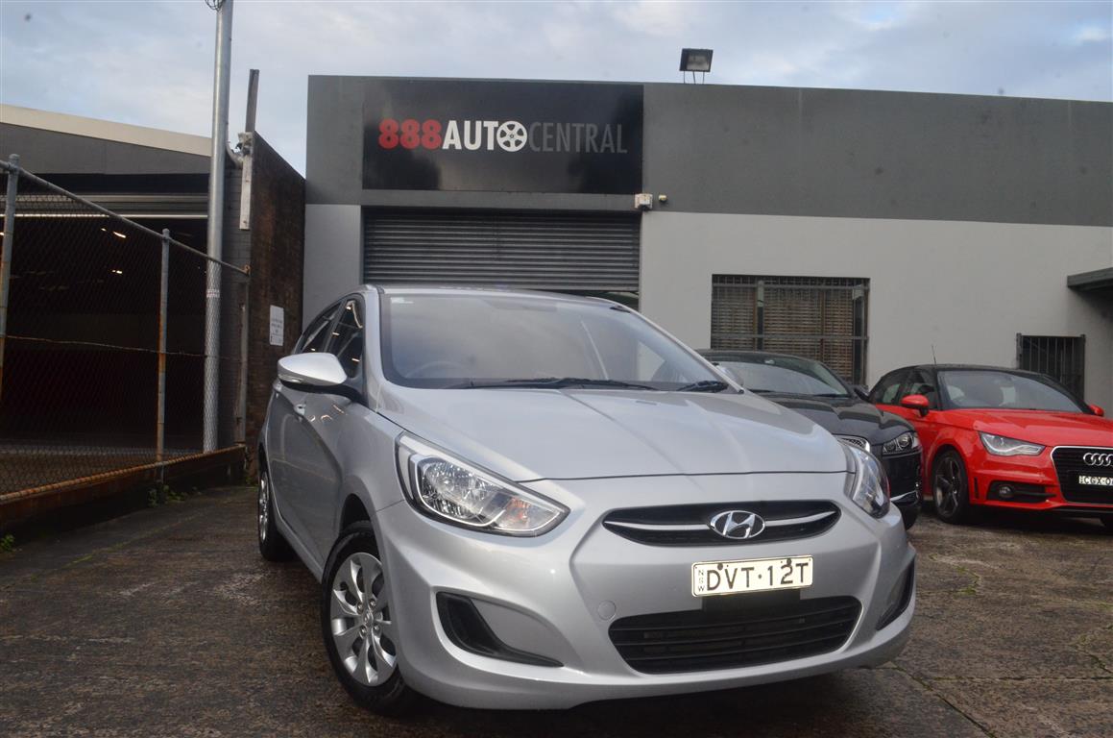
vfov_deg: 43.4
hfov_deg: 62.0
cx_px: 556
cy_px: 369
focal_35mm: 30
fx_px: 926
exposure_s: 1/250
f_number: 16
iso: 2000
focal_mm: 20
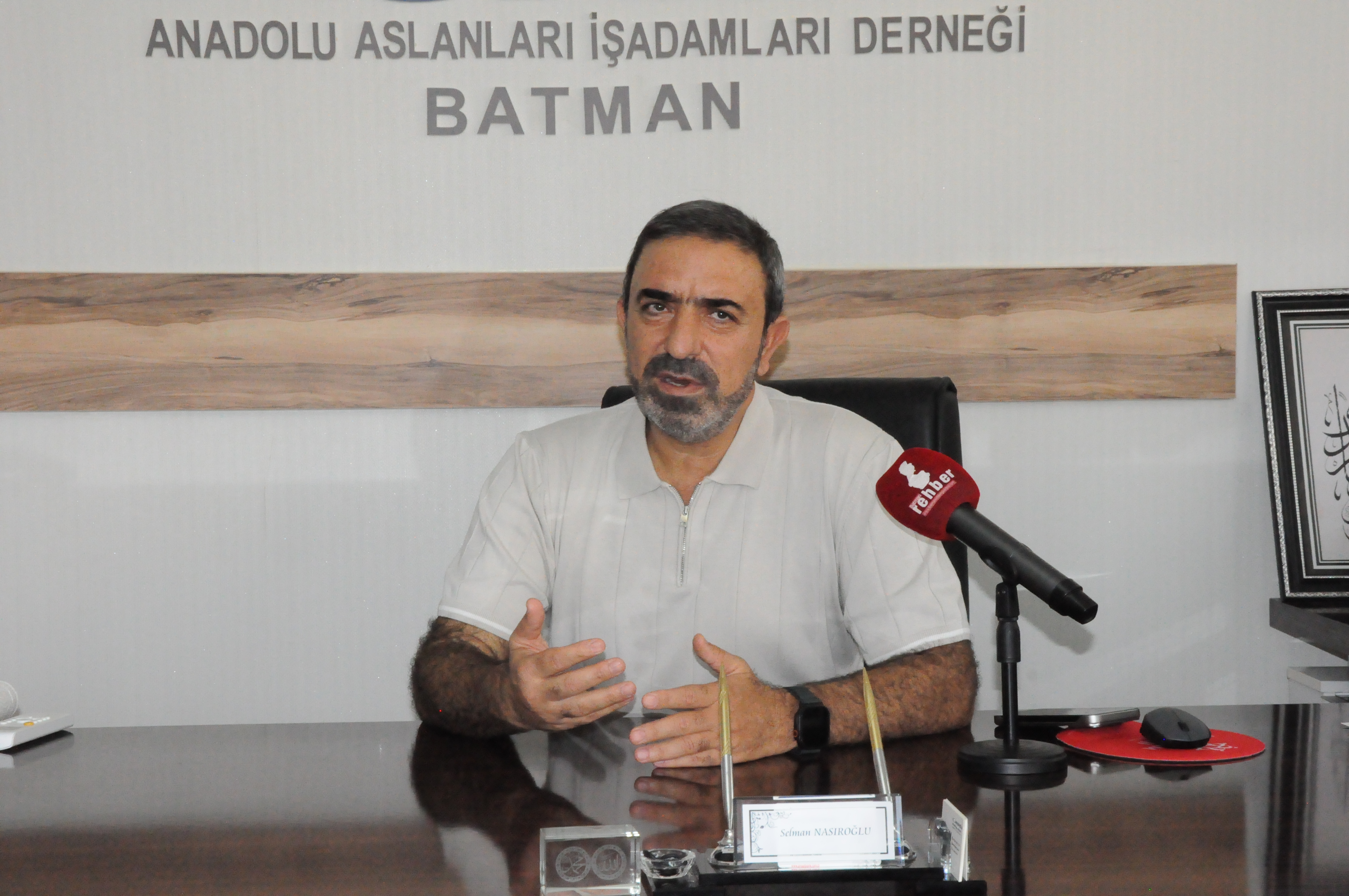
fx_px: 5165
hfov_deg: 14.9
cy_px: 448
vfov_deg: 9.9
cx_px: 674
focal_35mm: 138
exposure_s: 1/200
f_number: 18
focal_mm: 92
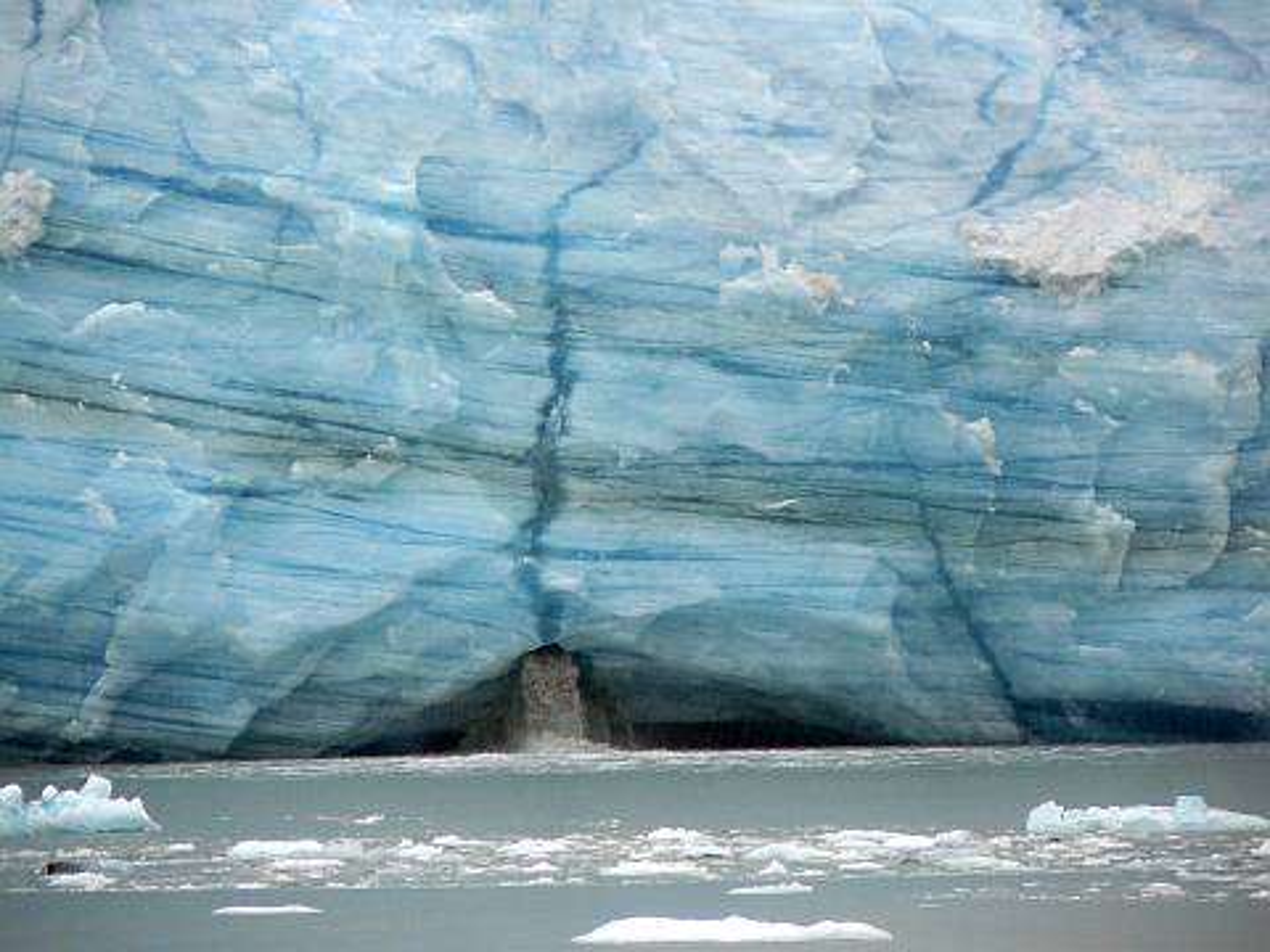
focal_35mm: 432
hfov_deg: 4.6
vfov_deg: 3.4
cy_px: 476
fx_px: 15849
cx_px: 635
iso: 100
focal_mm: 72
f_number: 4
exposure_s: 1/100
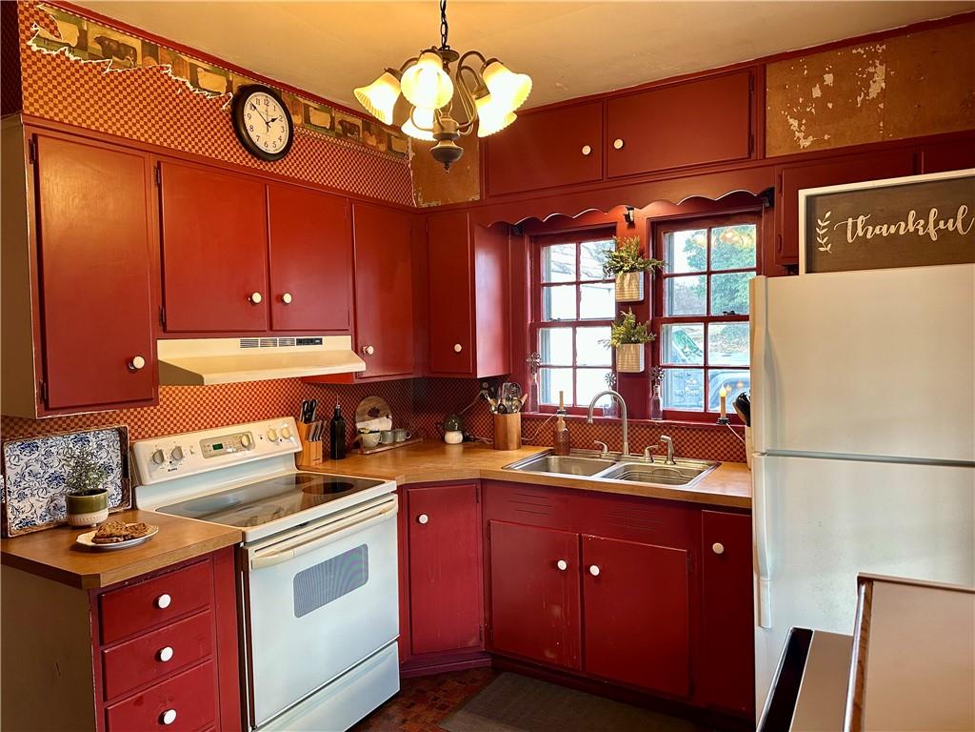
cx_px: 488
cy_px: 366
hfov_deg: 71.6
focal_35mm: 24
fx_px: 676
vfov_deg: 56.8
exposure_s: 1/120
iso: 200
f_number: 1.78
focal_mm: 6.86
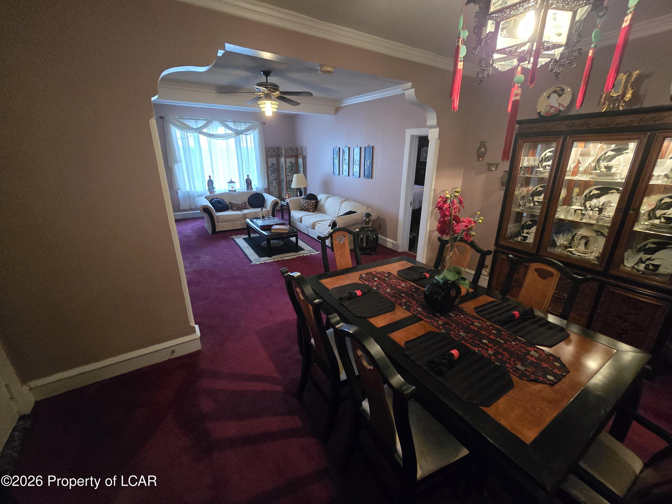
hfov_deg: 106.2
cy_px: 252
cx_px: 336
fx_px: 252
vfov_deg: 89.9
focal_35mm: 13
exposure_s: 1/40
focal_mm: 2.2
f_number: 2.2
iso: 1250
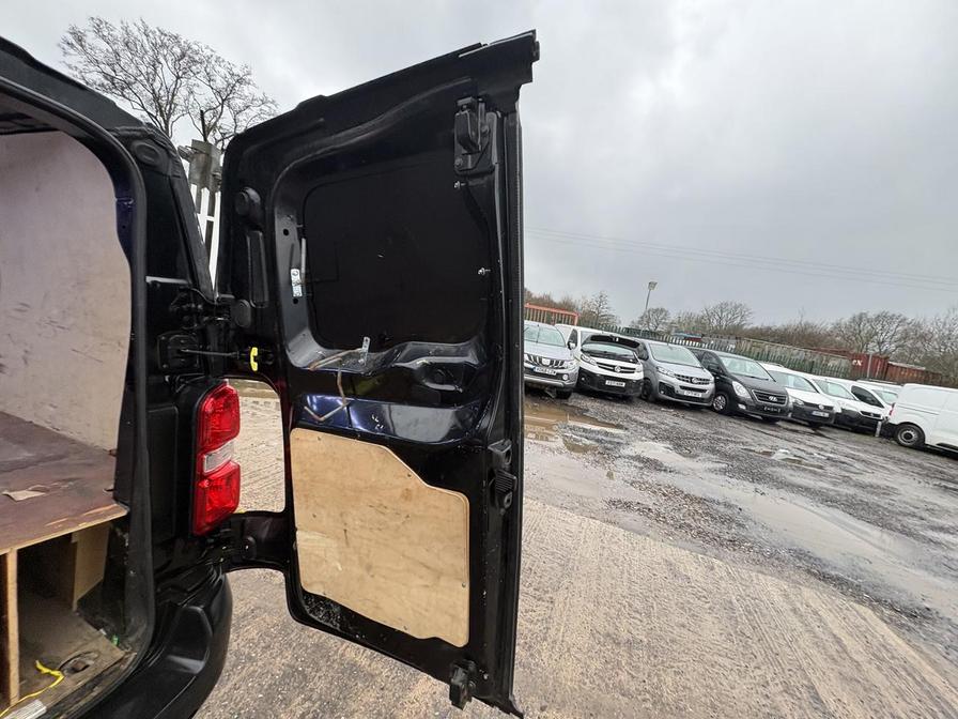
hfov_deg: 102.1
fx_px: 387
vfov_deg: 85.7
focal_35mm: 14
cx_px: 479
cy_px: 360
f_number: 2.2
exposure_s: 1/99
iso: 200
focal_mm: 2.22
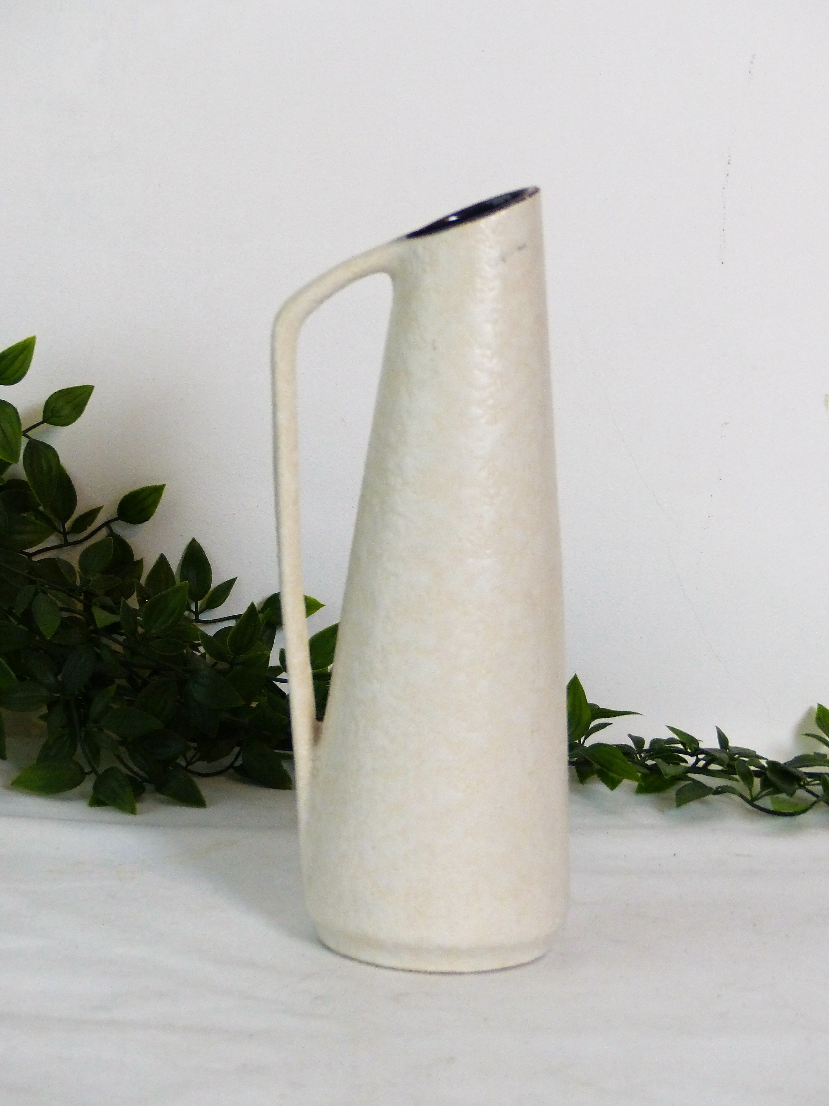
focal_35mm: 107
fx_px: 3417
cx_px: 414
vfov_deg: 18.4
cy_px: 553
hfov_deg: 13.8
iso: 250
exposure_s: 1/60
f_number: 2.8
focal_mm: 17.8
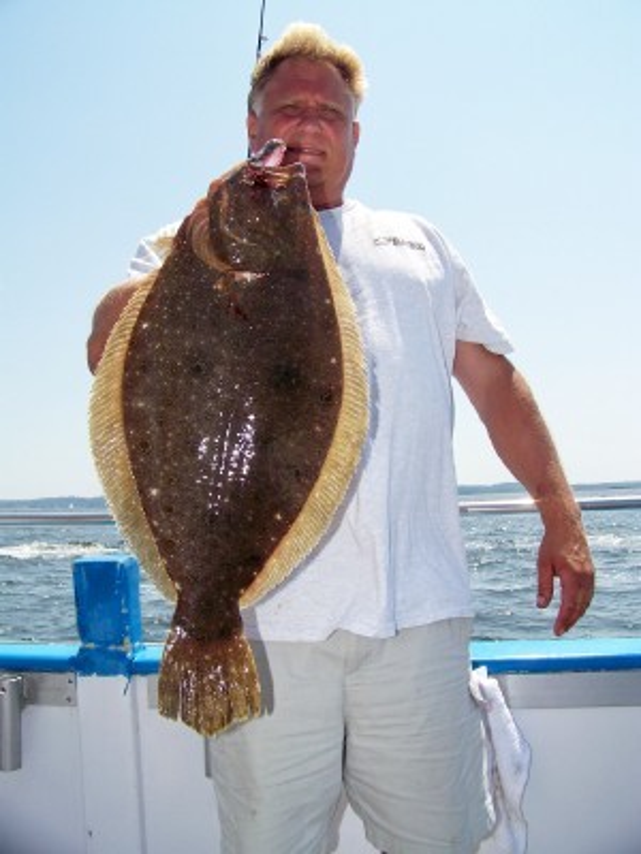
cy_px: 427
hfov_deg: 39.7
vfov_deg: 51.4
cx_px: 320
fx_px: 889
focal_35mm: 36
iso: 64
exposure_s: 1/640
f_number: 4
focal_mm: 5.85
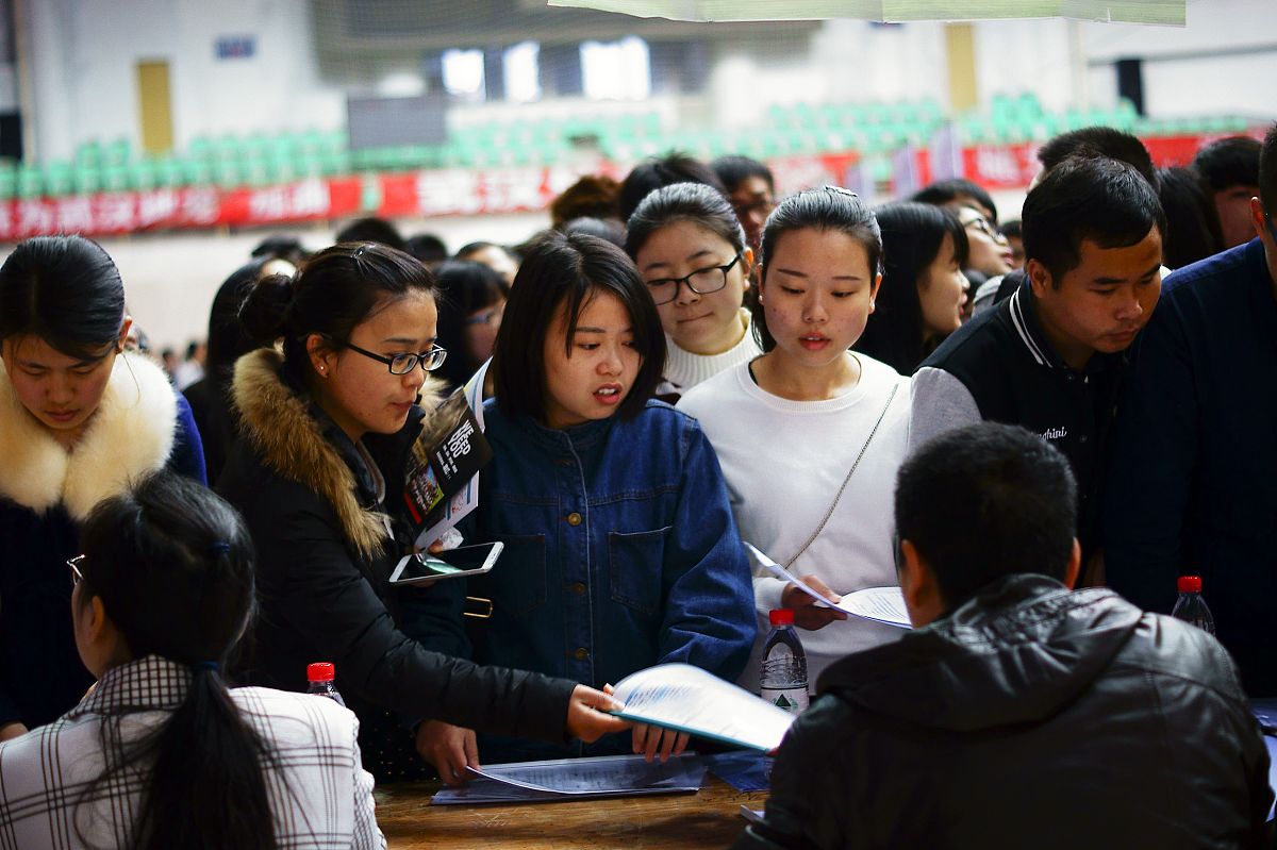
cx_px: 638
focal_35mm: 75
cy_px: 425
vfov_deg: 18.2
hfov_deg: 27.0
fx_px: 2659
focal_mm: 50
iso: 800
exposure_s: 1/60
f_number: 2
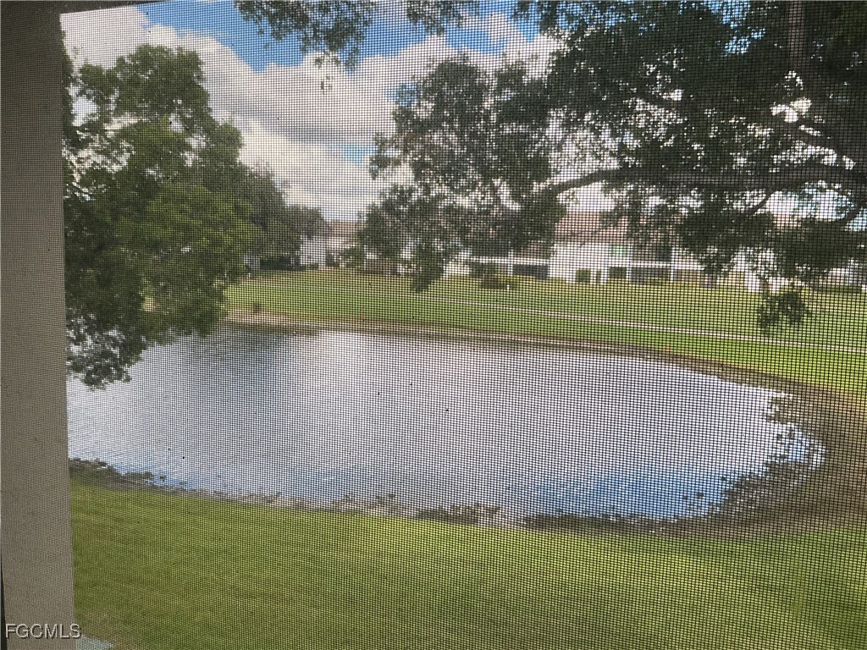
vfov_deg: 48.2
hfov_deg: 61.7
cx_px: 434
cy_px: 325
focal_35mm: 29
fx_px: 726
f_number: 1.8
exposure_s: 1/228
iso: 25
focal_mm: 3
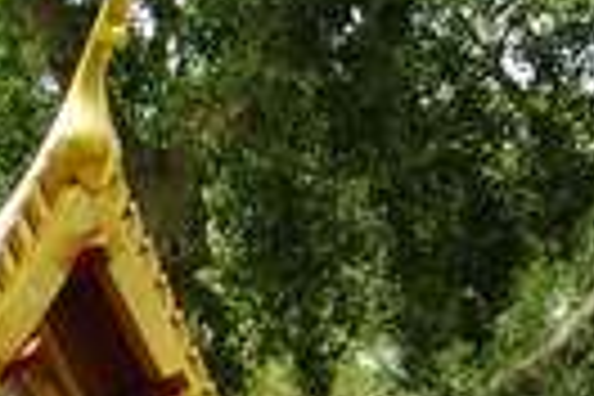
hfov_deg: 11.2
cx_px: 40
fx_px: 3003
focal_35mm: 182
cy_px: 1066
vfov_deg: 7.0
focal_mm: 20
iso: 200
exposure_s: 1/160
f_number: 6.3
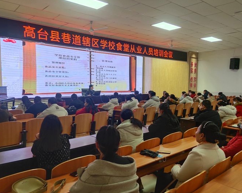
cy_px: 100
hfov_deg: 55.7
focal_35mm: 32
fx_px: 229
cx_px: 121
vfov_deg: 45.8
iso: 124
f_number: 1.8
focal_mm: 4.27
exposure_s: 1/100
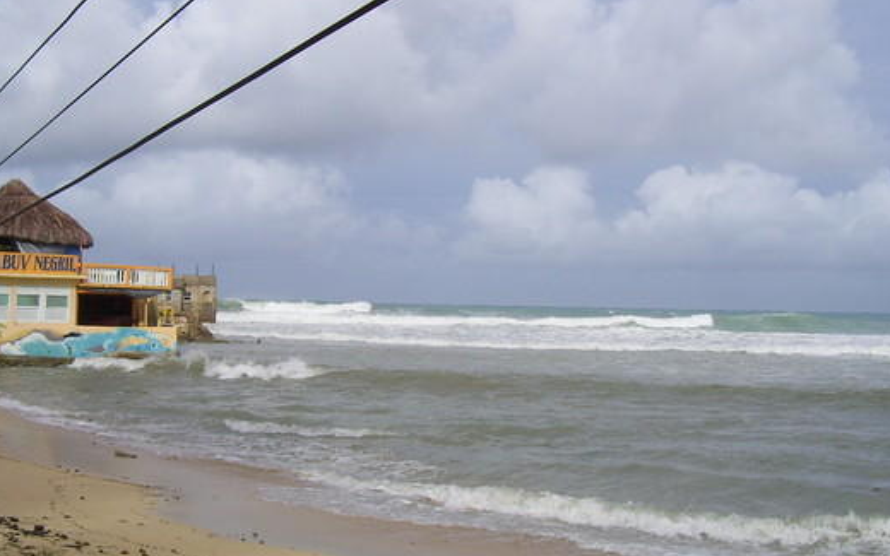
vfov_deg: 27.4
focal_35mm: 47
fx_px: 1140
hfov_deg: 42.5
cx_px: 377
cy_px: 282
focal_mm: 6
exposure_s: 1/800
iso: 80
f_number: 4.8
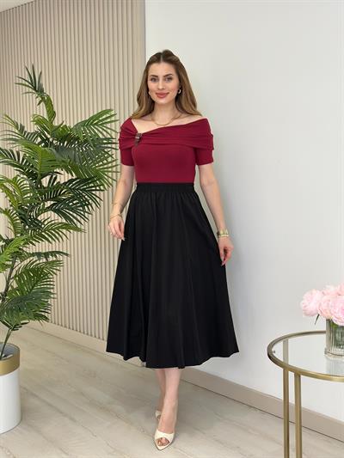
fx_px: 636
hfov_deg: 30.3
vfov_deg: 39.6
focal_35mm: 48
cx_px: 172
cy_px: 229
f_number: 1.78
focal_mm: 6.86
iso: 80
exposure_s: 1/308
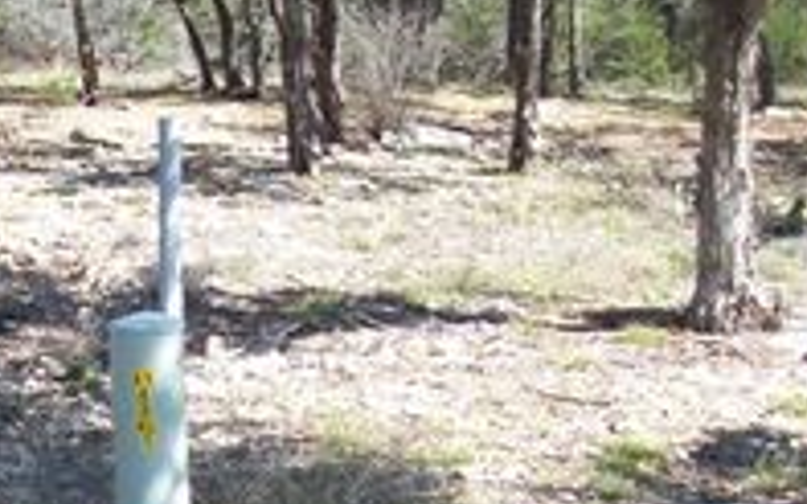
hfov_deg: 20.9
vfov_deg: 13.1
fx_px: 2133
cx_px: 53
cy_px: 613
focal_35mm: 97
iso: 80
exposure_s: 1/423
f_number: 2.7
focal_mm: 6
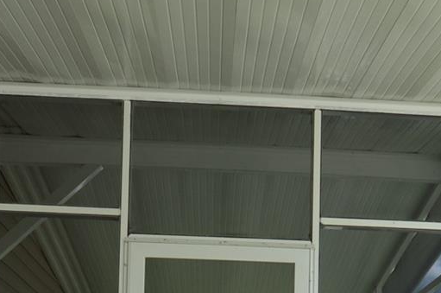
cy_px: 434
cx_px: 240
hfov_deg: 41.9
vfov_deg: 23.2
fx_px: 575
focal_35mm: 47
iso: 100
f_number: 6.3
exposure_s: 1/160
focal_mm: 10
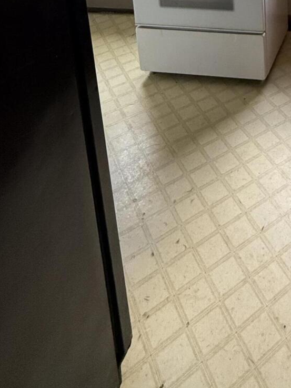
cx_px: 318
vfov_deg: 36.7
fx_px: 426
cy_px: -86
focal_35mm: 38
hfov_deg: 33.1
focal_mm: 2.22
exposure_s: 1/94
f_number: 2.2
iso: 320
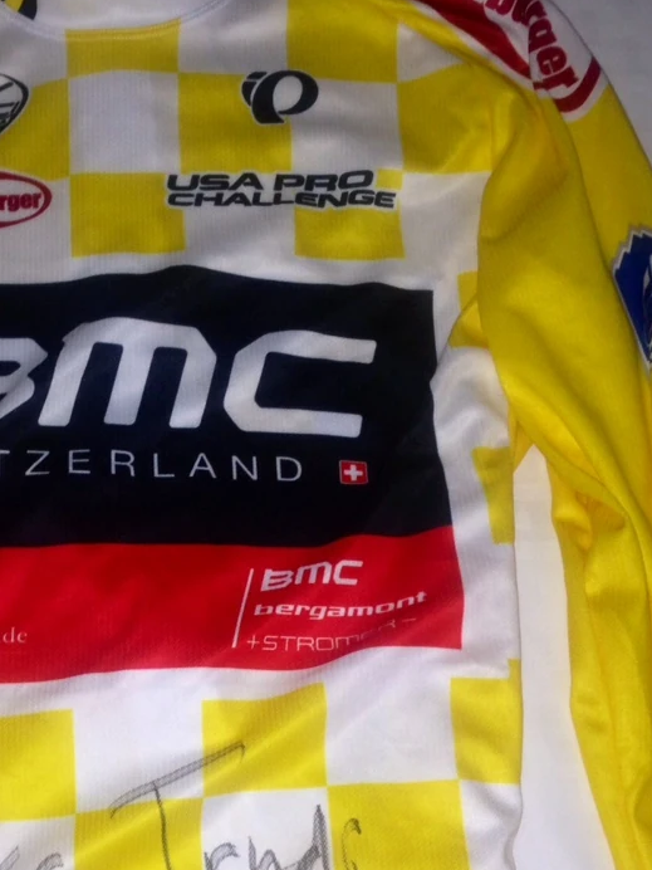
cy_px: 607
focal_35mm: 61
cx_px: 111
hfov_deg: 23.6
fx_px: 1532
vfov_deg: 31.3
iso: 50
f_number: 2.4
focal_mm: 4.12
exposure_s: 1/20
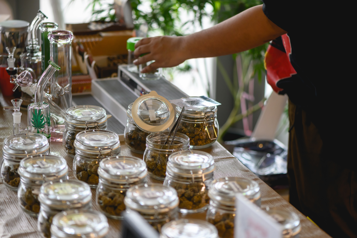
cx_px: 178
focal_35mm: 105
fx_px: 1041
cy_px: 119
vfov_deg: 13.0
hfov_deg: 19.5
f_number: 2.8
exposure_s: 1/400
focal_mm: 105
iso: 1250
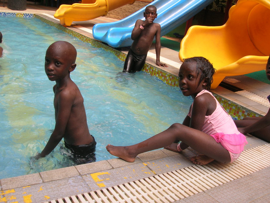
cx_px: 135
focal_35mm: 34
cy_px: 102
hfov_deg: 54.0
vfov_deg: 41.8
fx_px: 265
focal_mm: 5.7
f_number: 4.9
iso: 50
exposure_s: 1/45.2
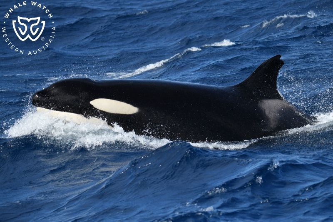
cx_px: 166
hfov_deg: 10.3
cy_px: 111
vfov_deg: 6.9
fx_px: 1849
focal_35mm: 200
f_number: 5.3
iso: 1000
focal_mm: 200
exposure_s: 1/8000
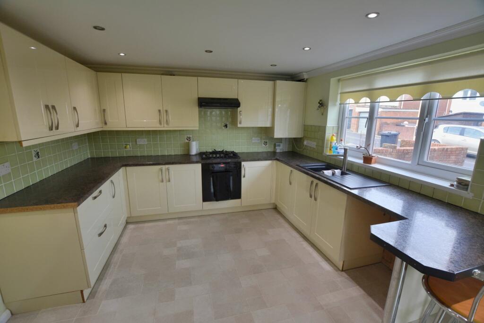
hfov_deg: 100.4
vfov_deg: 77.3
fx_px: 202
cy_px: 162
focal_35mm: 15
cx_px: 242
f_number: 5.6
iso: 400
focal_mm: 10
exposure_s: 1/125
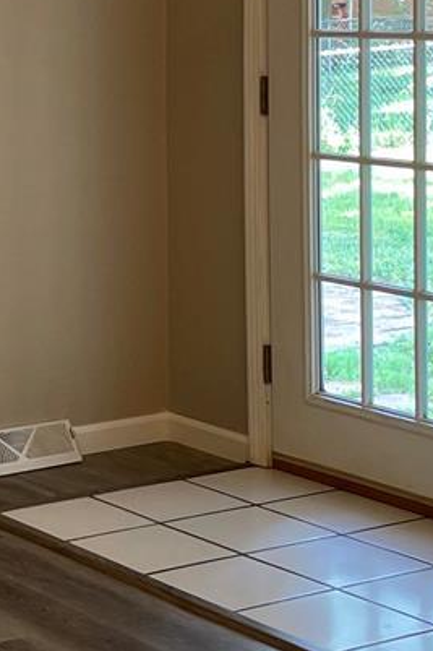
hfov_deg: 12.1
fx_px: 1950
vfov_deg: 18.7
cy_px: 120
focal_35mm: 108
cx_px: -224
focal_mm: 4.2
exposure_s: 1/60
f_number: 1.6
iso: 64
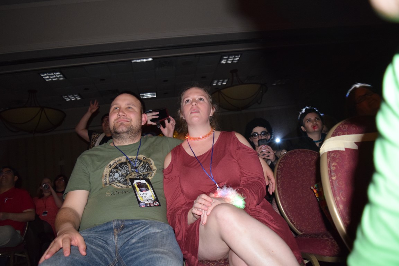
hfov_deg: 67.4
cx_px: 200
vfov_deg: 47.9
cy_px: 133
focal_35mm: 27
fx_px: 299
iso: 2500
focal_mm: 18
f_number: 3.5
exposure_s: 1/60
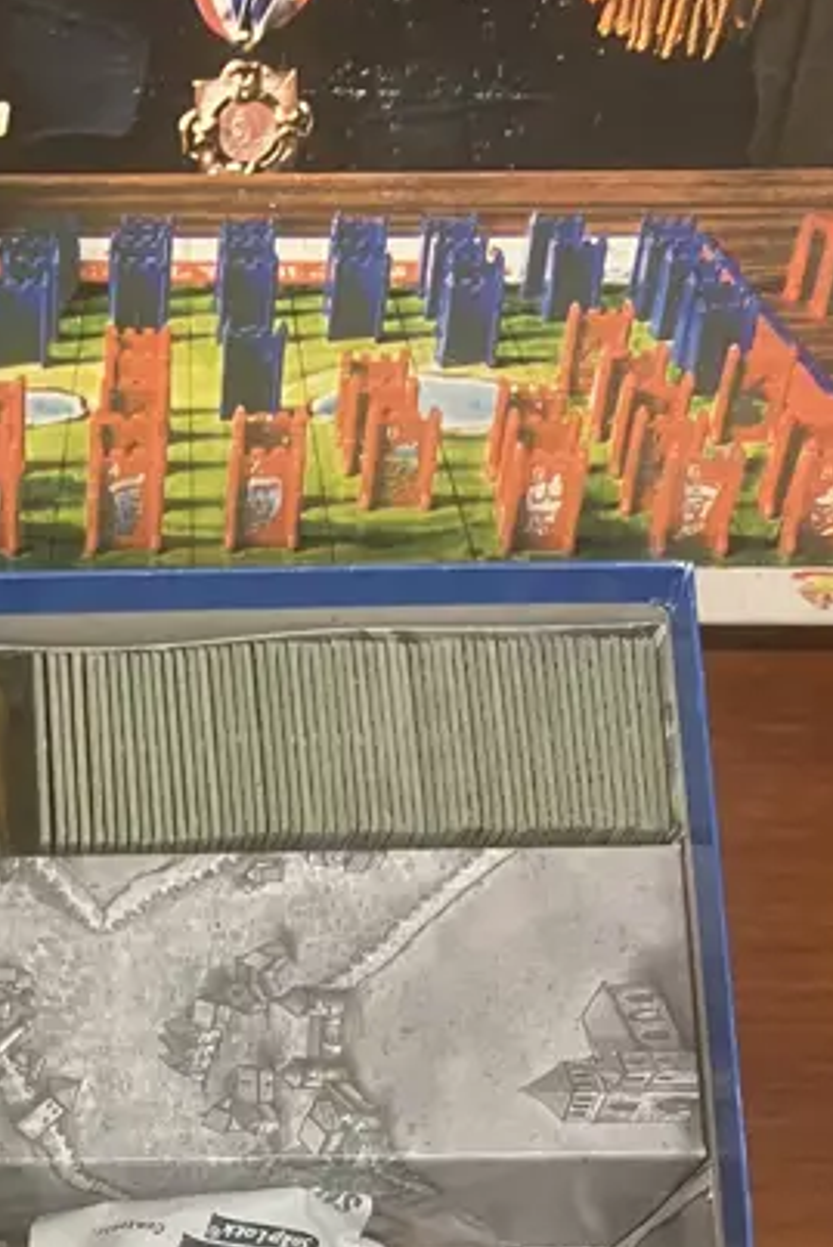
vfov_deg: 24.8
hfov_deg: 17.7
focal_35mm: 74
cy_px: 1488
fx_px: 2566
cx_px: -102
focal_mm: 3.99
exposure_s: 1/50
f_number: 1.8
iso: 125
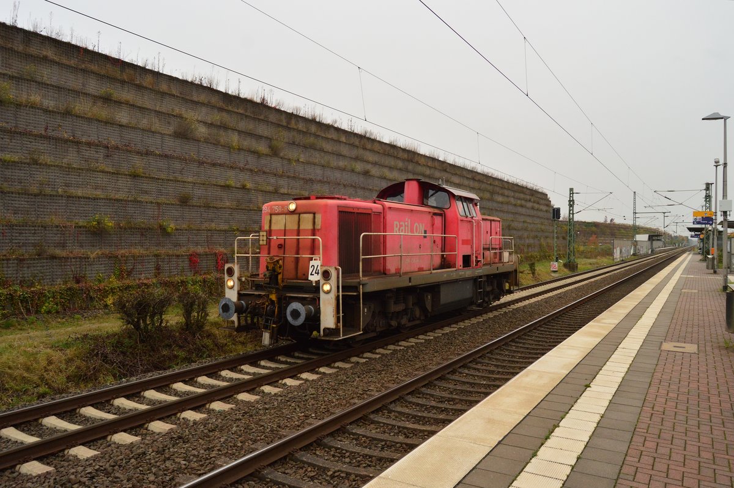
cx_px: 367
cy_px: 244
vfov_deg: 47.8
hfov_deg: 67.4
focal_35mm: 27
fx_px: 550
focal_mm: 18
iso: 800
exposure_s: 1/800
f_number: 8
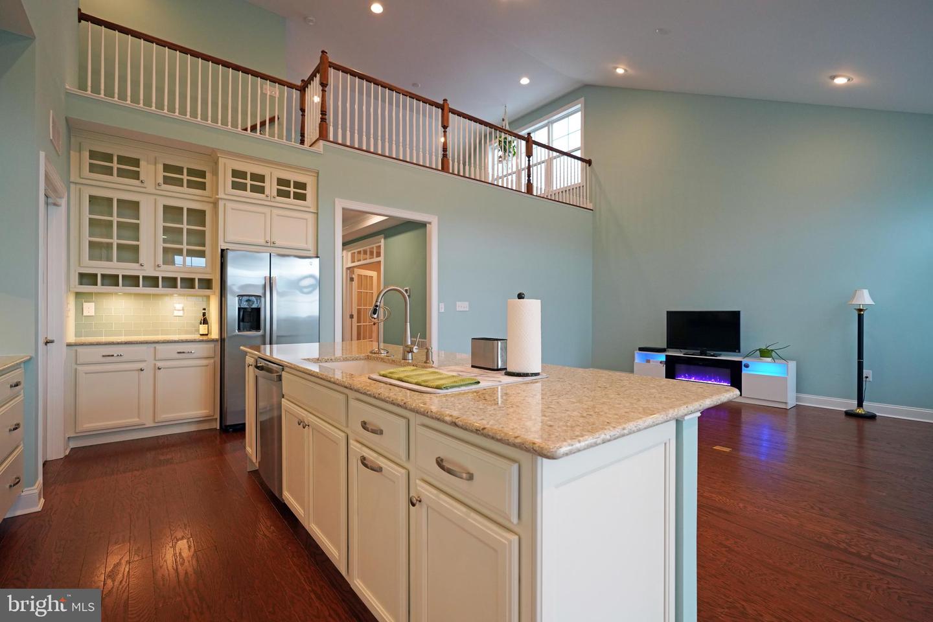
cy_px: 311
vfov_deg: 73.7
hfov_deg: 96.7
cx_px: 466
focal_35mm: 16
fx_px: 415
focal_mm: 16
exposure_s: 1/160
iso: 1250
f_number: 4
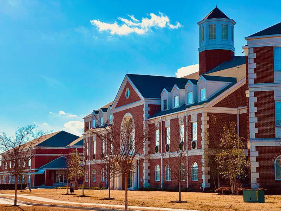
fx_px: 625
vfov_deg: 19.1
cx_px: 140
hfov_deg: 25.3
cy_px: 106
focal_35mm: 77
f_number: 2.8
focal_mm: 9
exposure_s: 1/2222
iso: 32
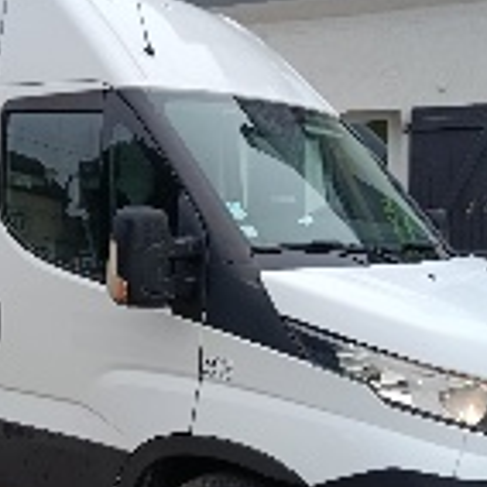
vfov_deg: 27.6
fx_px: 987
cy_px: 298
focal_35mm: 62
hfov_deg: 27.0
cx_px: 75
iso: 78
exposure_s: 1/100
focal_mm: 5.24
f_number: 1.7
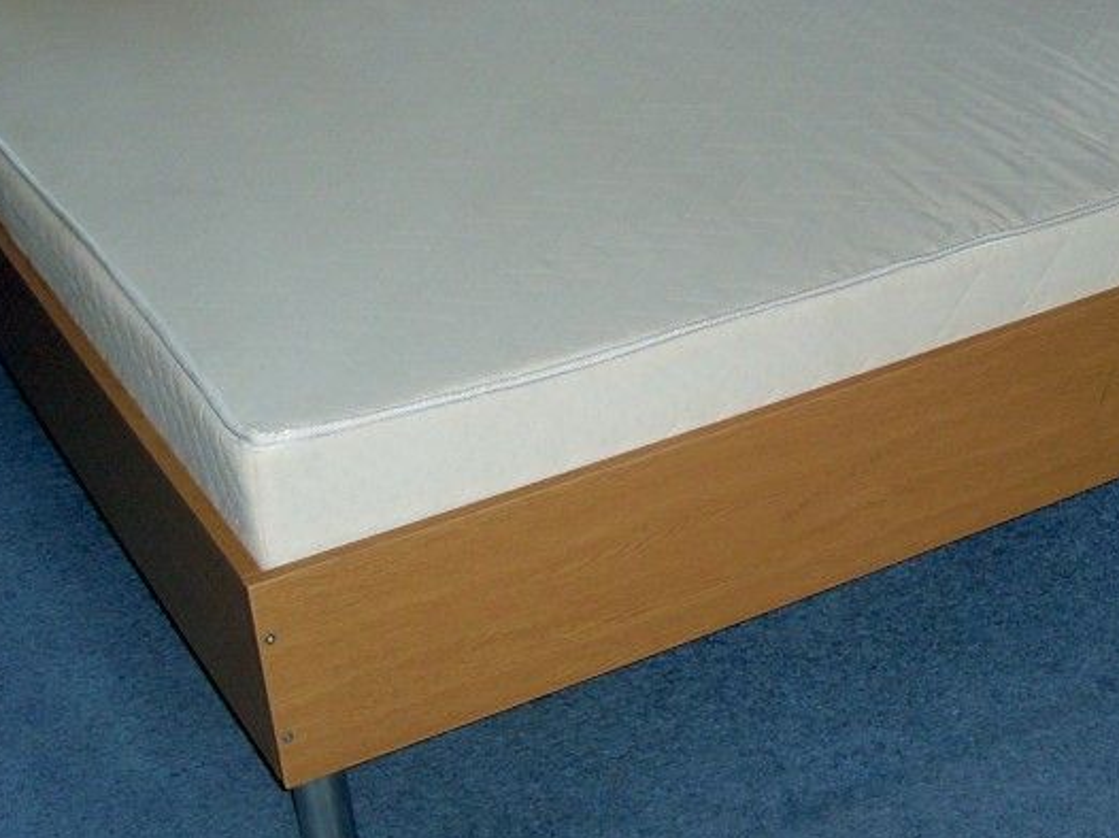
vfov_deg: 19.7
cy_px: 166
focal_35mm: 74
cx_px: 904
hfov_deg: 25.8
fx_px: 2391
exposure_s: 1/45
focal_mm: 6.3
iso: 100
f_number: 3
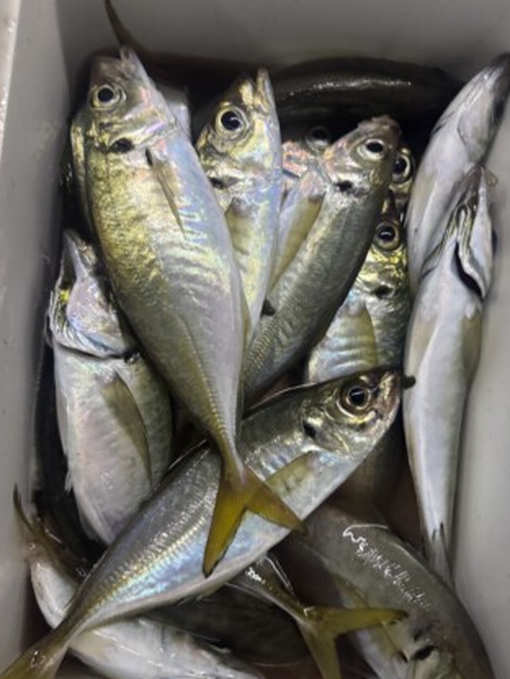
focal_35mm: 26
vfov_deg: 67.2
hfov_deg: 53.1
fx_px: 510
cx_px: 258
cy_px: 363
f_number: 1.78
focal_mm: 6.76
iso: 800
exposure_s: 1/44
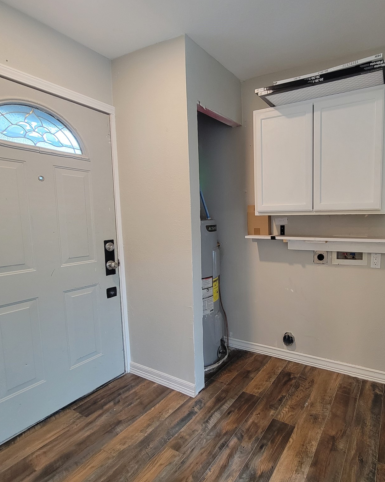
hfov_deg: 73.1
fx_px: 242
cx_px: 274
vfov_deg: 89.6
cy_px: 240
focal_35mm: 17
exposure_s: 1/60
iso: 320
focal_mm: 2.2
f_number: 2.2
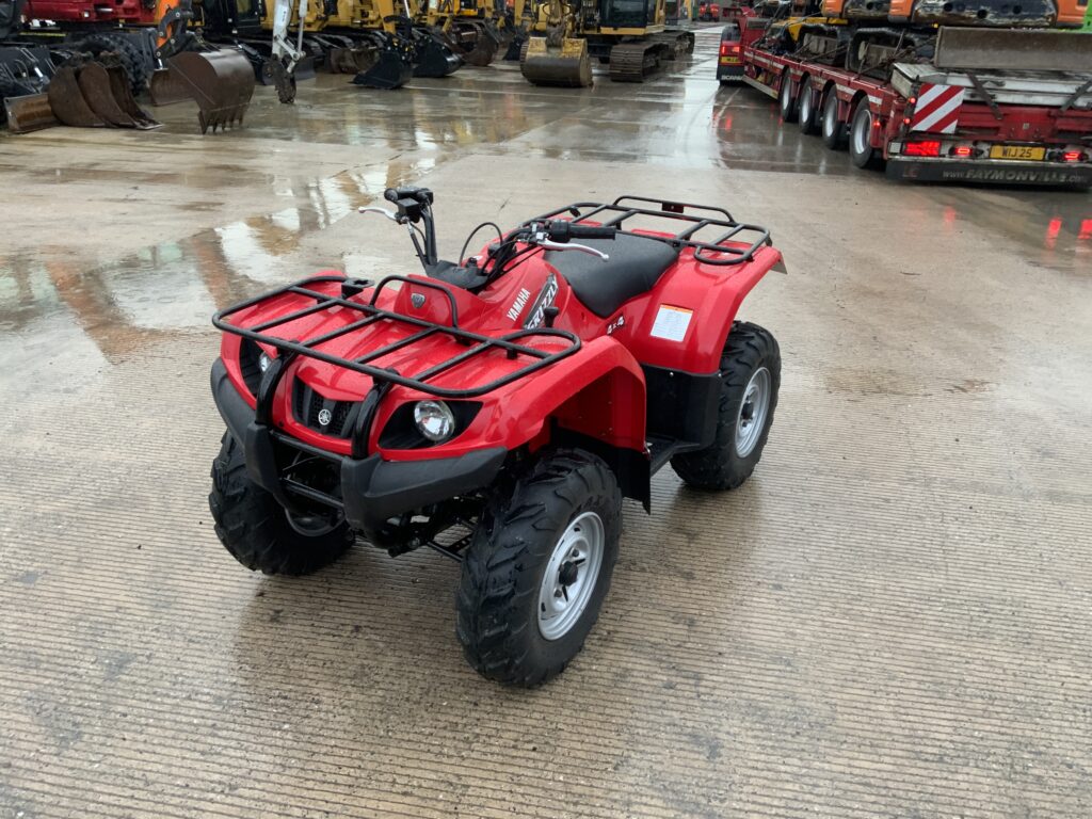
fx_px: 915
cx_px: 546
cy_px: 410
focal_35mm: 29
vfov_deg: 48.2
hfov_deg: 61.7
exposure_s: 1/122
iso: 50
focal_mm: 3
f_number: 1.8
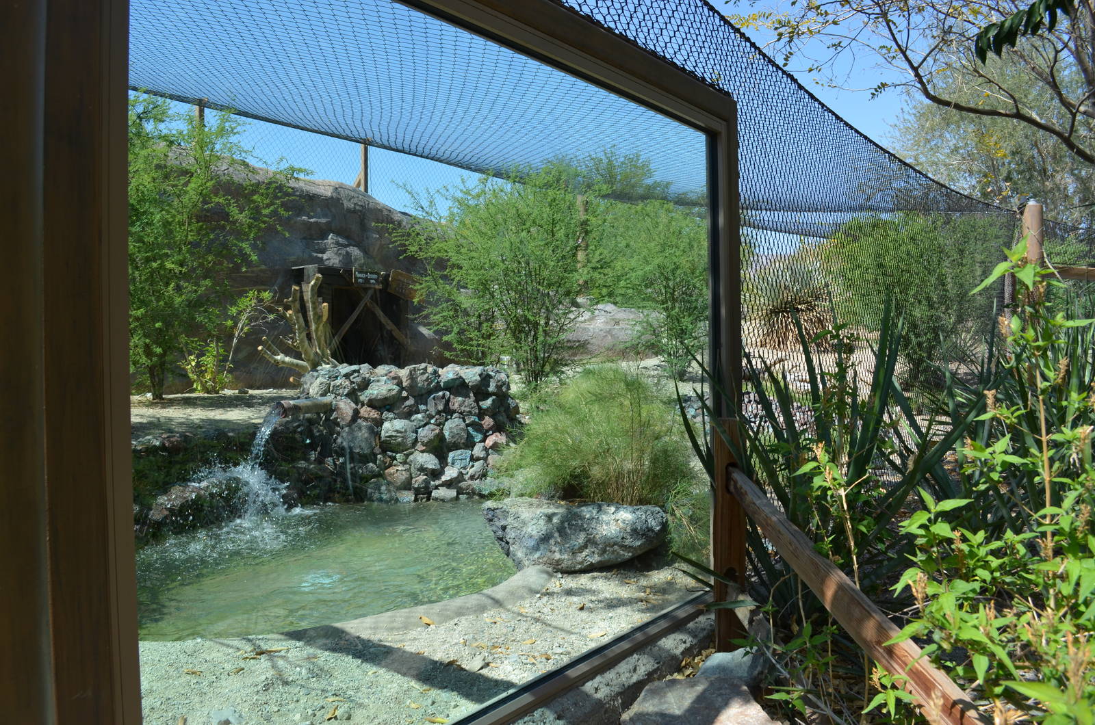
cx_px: 548
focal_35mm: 27
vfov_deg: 47.7
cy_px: 362
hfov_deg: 67.5
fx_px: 820
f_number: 8
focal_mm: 18
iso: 160
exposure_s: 1/250
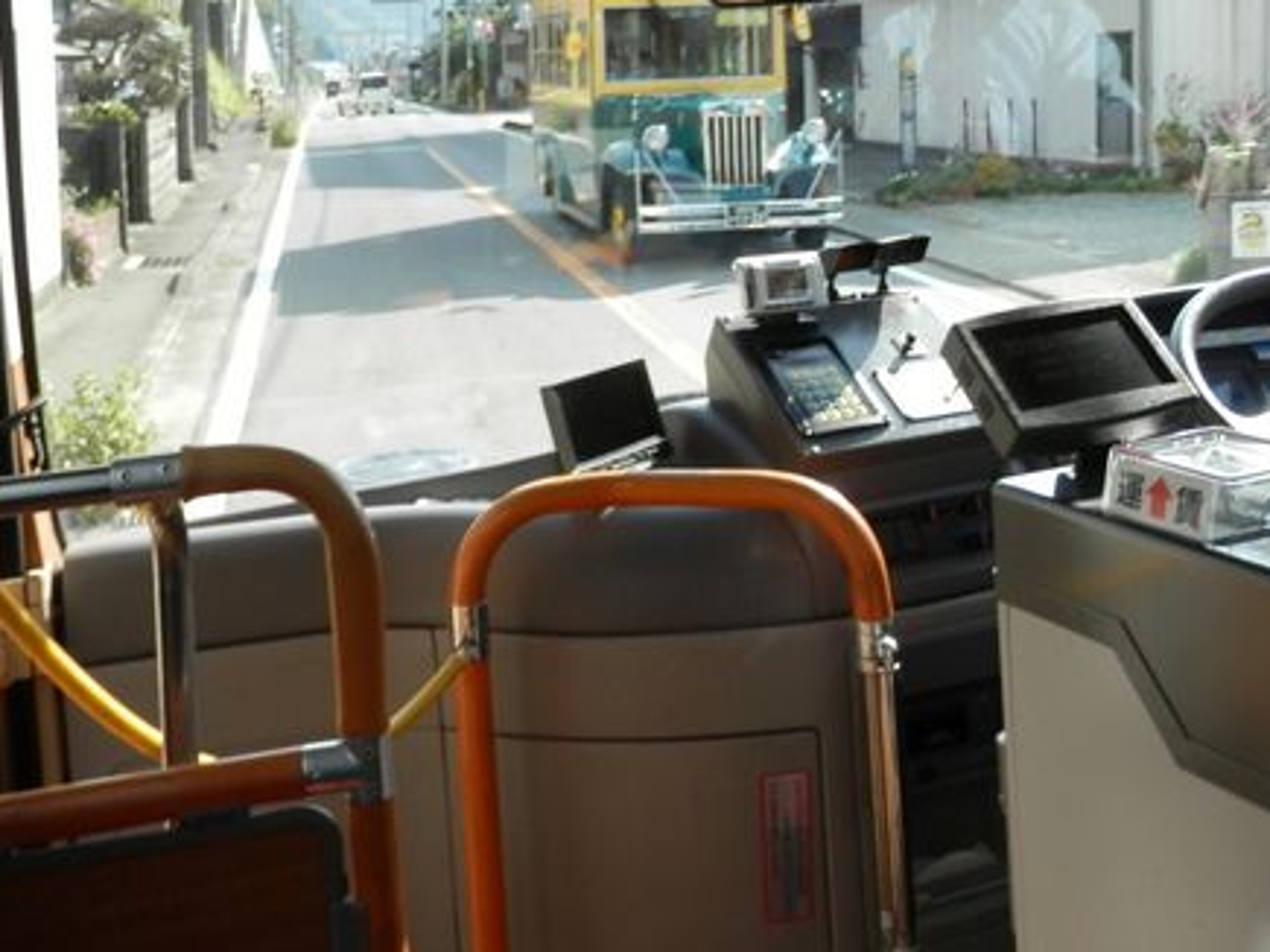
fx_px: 1687
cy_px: 152
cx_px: 651
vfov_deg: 30.5
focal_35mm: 46
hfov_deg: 41.2
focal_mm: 4.5
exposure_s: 1/200
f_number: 3
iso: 80
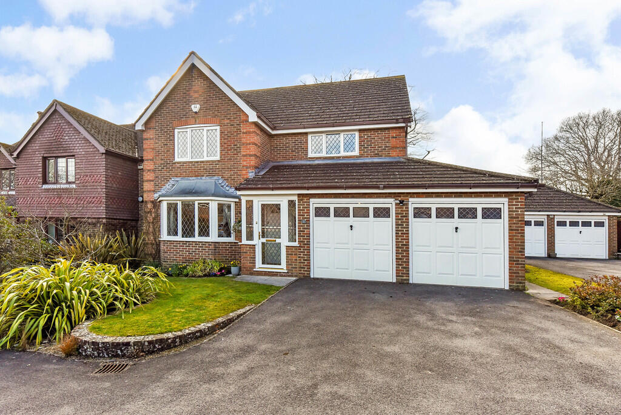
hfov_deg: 96.7
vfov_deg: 73.8
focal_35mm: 16
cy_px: 208
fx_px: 276
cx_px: 310
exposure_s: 1/500
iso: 640
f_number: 9
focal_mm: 16
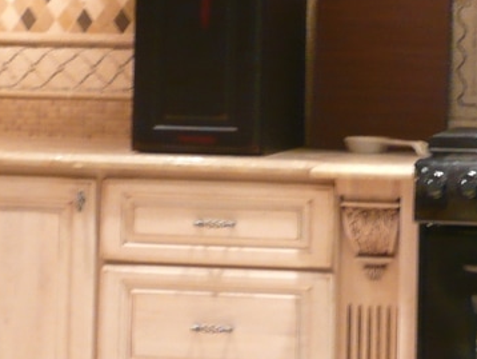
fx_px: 1848
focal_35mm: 134
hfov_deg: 14.6
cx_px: 426
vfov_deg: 10.9
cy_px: -41
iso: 200
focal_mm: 5.8
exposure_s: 1/4
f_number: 3.7
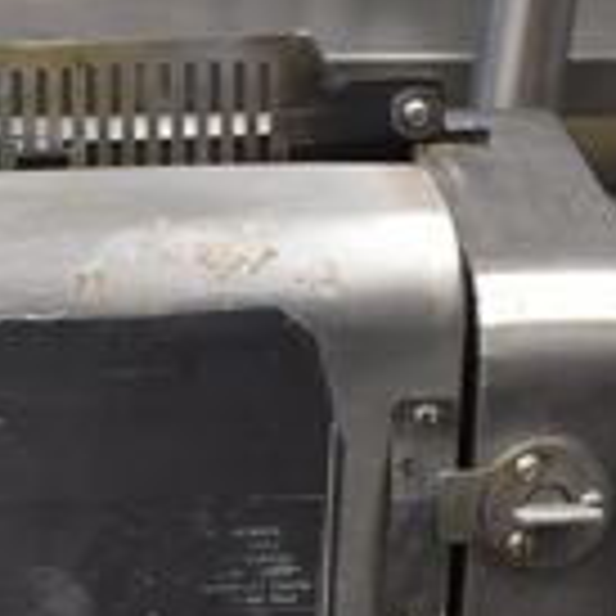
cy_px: 800
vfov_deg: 16.2
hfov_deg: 16.0
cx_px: -220
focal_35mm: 102
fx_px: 2054
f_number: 3.5
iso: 2000
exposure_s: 1/125
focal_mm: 18
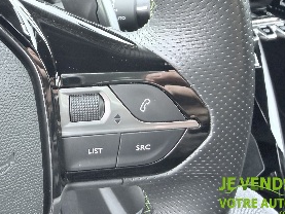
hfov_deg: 50.0
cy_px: 56
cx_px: 84
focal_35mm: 36
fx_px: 297
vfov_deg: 38.7
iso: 250
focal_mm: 2.22
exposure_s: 1/99
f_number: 2.2
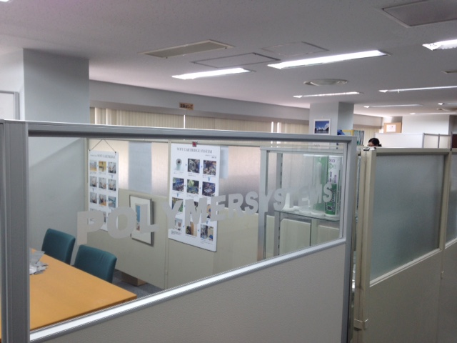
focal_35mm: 33
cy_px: 172
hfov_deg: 55.4
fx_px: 436
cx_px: 228
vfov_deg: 42.9
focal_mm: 4.12
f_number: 2.4
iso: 50
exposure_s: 1/20
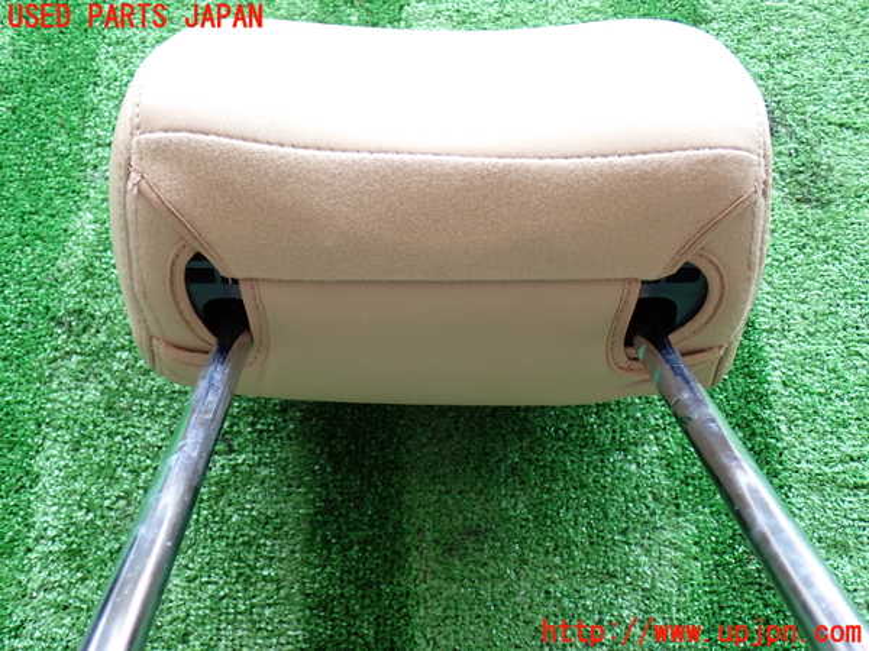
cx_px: 434
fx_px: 954
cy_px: 326
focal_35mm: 38
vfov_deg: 37.7
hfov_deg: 49.0
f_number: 2.7
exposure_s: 1/80
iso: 160
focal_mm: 6.83
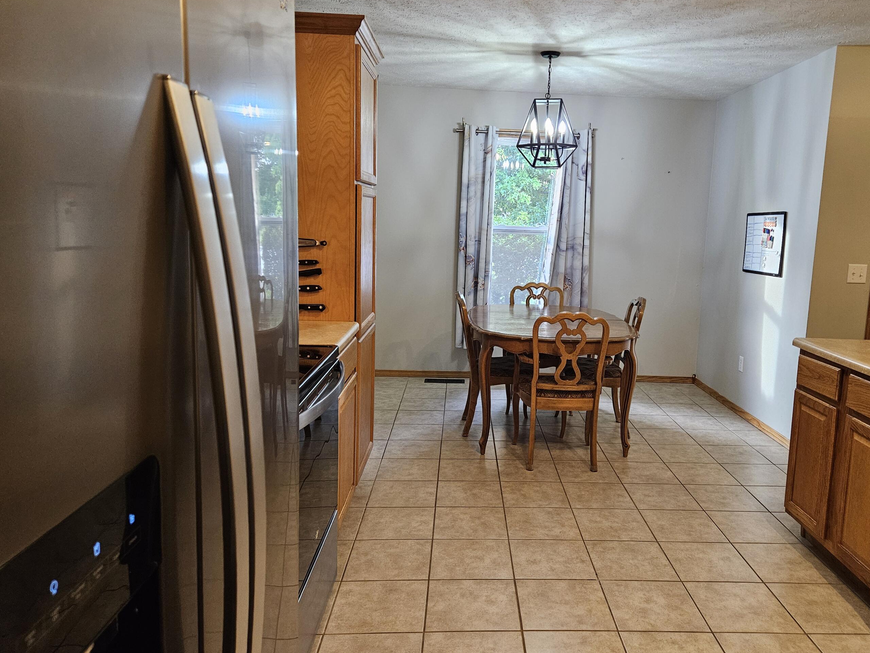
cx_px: 499
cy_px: 319
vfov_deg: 51.3
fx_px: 679
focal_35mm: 27
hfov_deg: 65.0
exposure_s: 1/120
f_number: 1.8
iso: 640
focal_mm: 5.4
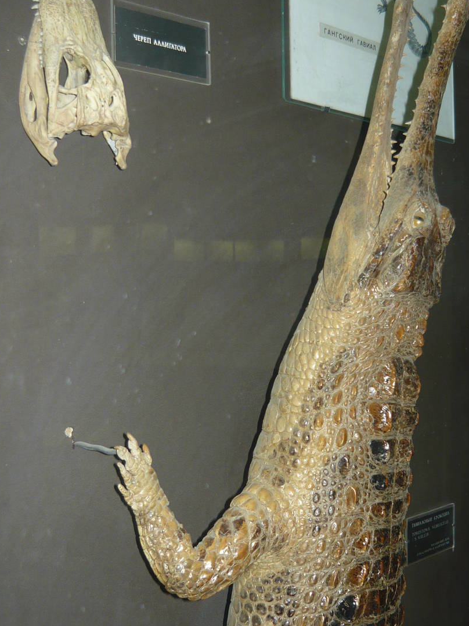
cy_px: 320
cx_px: 312
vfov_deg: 38.9
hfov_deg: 29.5
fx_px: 886
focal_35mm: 49
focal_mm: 5.5
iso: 100
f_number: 2.8
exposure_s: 1/30
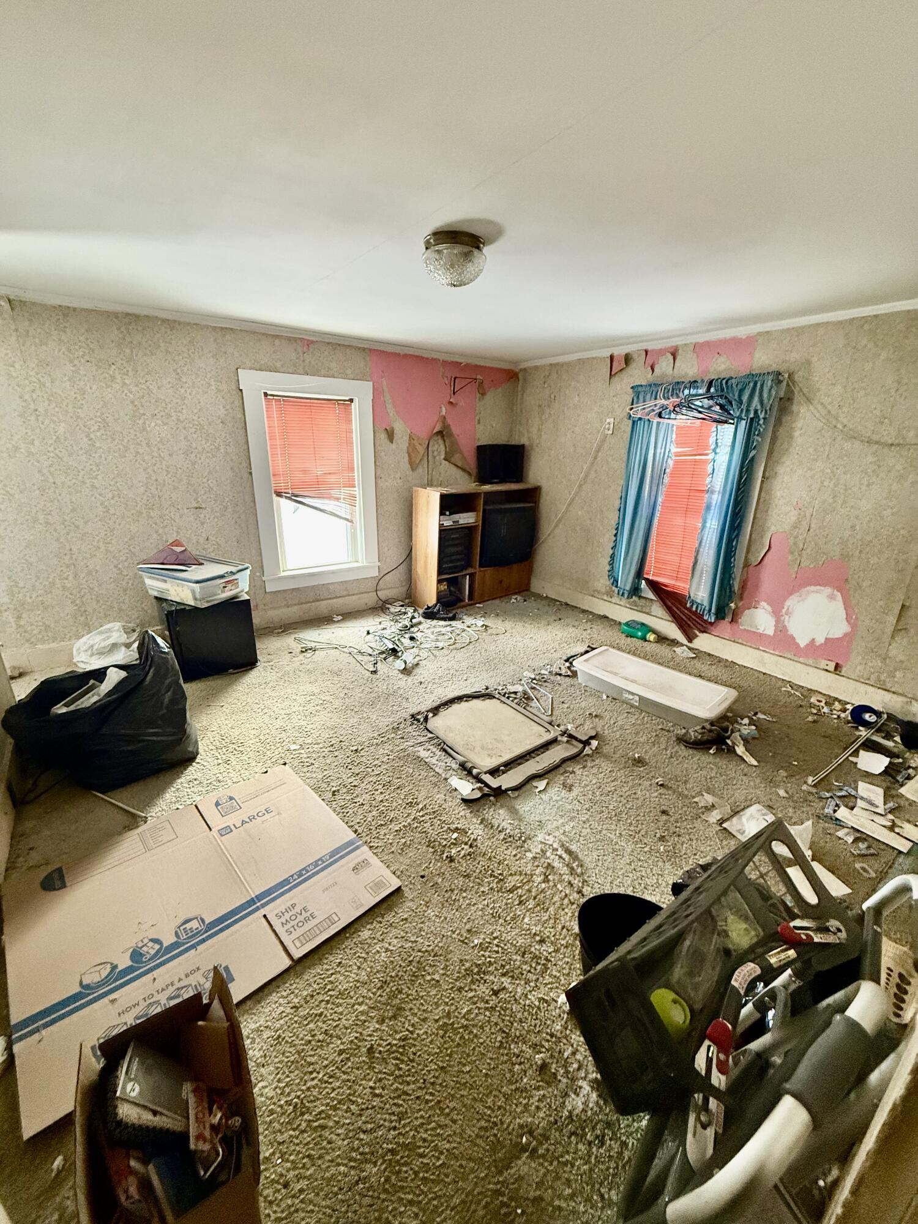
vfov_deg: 102.1
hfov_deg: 85.7
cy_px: 612
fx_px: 495
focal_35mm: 14
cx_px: 459
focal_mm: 2.22
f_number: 2.2
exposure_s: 1/60
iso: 500
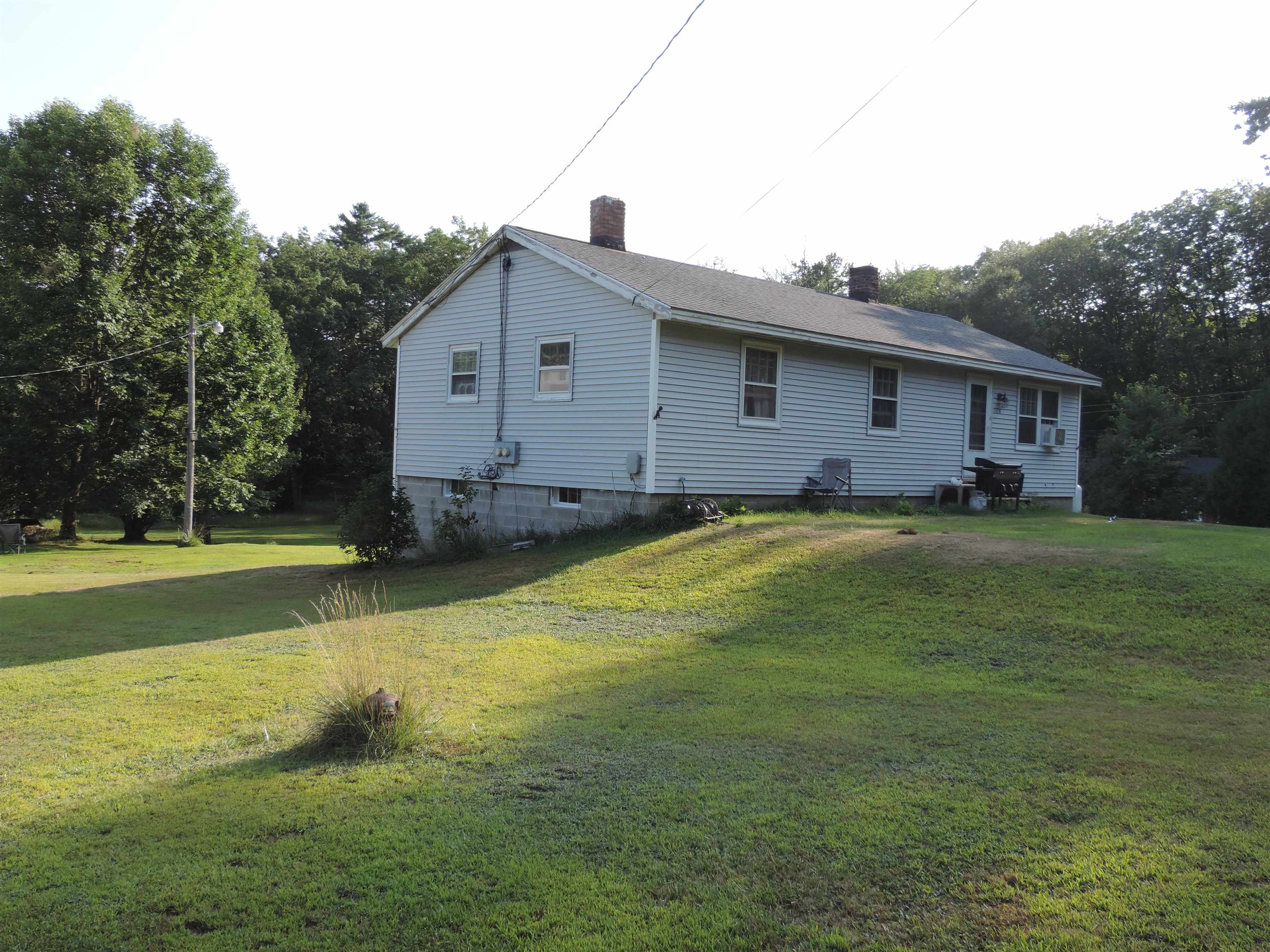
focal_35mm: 30
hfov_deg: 60.0
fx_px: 1101
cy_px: 476
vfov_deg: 46.8
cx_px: 635
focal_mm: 5.3
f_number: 3.1
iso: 80
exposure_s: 1/320
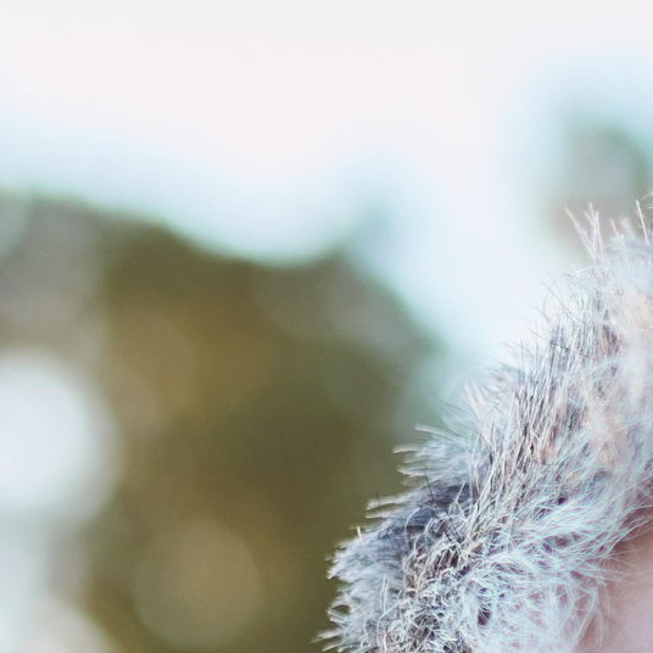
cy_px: 1105
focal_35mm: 222
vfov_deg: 7.7
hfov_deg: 7.5
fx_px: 4738
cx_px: 1455
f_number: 1.8
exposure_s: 1/800
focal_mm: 35
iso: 200
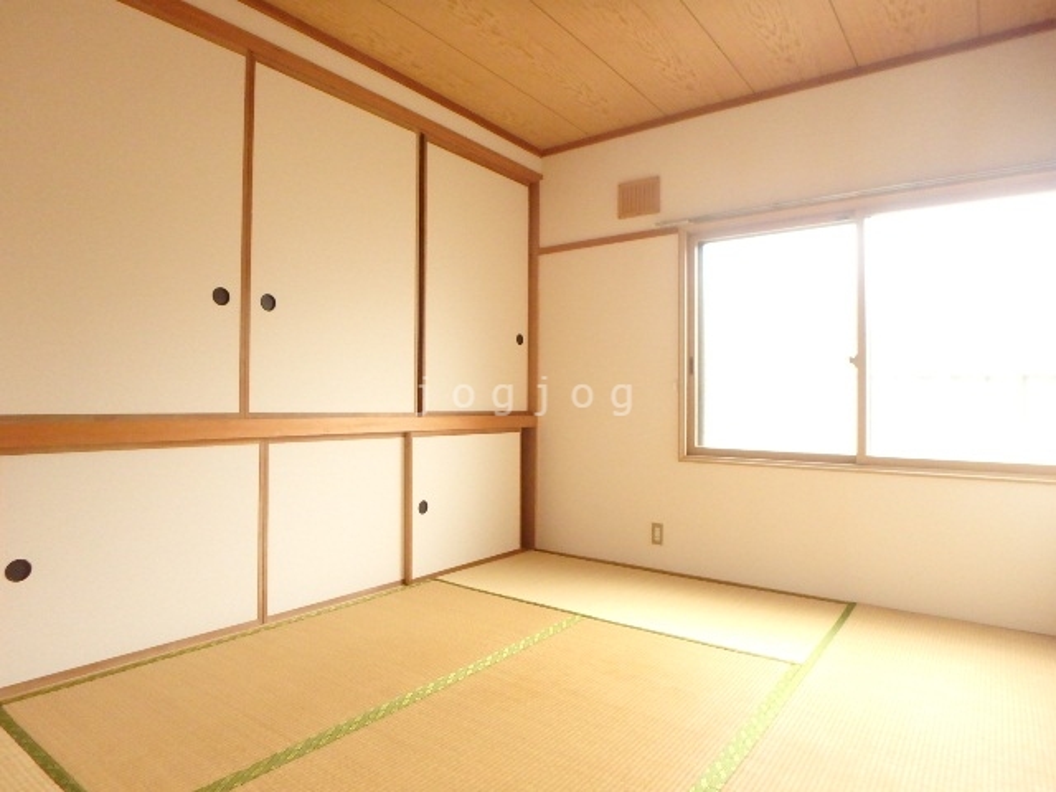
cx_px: 528
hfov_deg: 79.0
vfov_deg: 63.4
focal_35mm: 21
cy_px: 396
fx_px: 641
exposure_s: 1/30
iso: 800
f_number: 3.5
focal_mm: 3.7
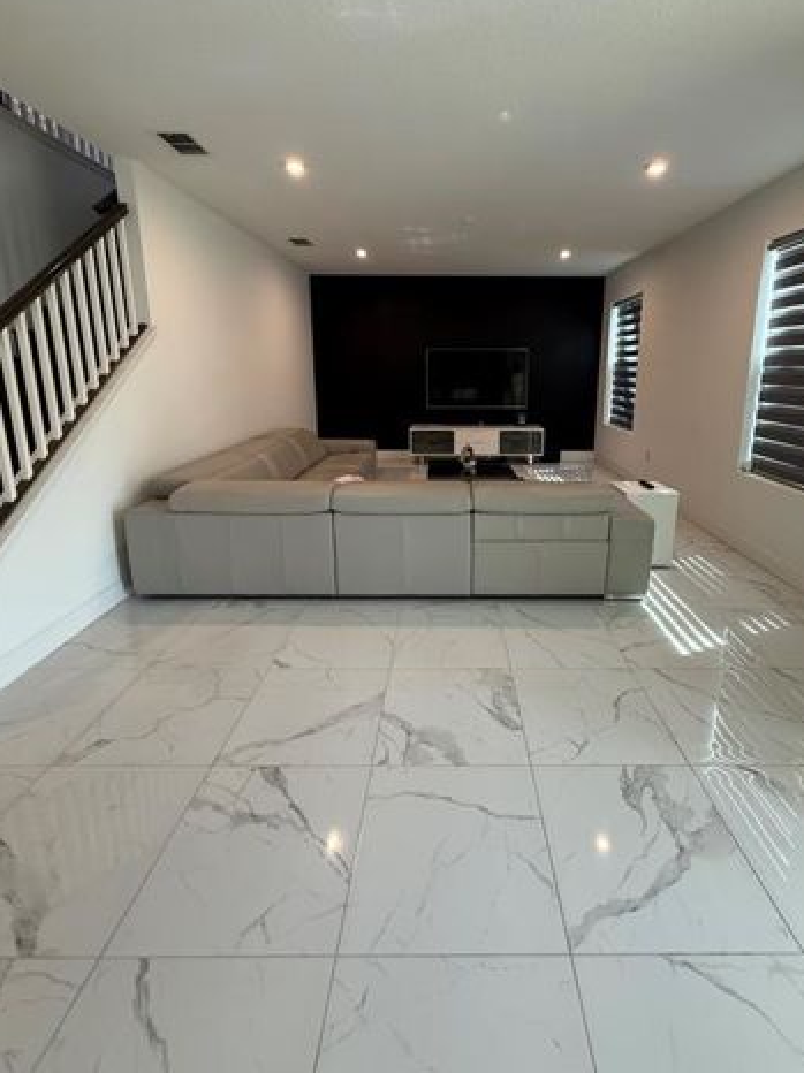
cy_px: 470
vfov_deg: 94.0
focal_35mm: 16
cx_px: 450
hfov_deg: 77.7
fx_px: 496
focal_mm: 2.22
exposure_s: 1/120
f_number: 2.2
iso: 320
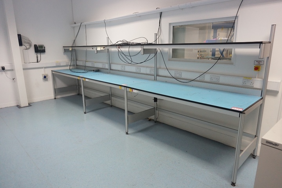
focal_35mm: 24
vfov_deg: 53.1
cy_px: 94
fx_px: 188
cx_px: 141
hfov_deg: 73.7
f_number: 4
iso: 1250
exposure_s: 1/160
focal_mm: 16
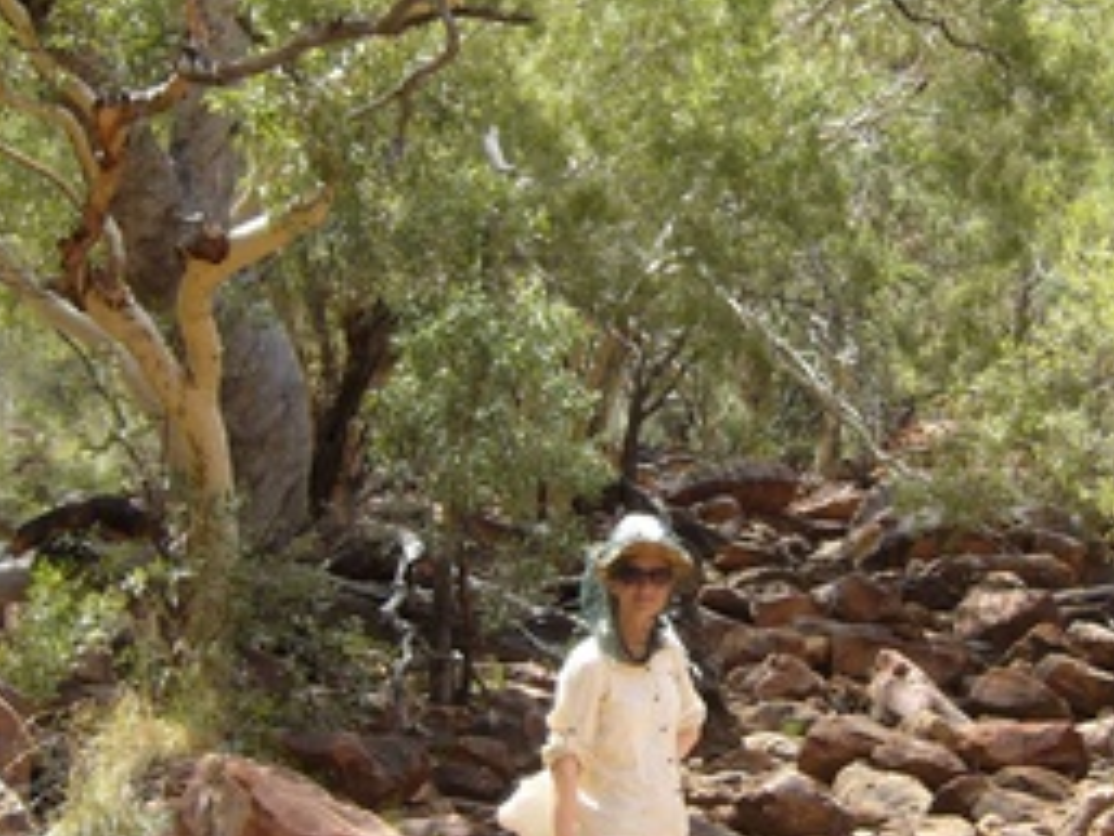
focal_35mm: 60
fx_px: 1932
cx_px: 802
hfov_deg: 31.7
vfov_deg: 24.4
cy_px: 407
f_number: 2.8
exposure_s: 1/250
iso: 80
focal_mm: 5.8
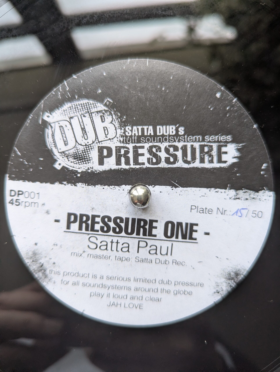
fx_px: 258
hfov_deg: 56.9
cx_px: 140
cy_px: 186
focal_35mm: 24
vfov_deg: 71.5
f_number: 1.85
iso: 71
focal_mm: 6.81
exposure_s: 1/100
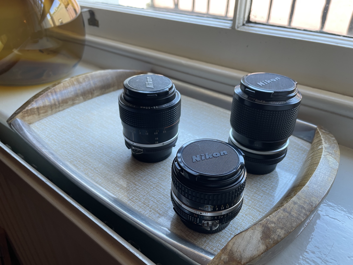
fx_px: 265
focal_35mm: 26
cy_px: 132
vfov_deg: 53.1
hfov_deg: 67.3
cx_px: 176
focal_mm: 4.2
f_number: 1.6
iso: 64
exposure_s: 1/50
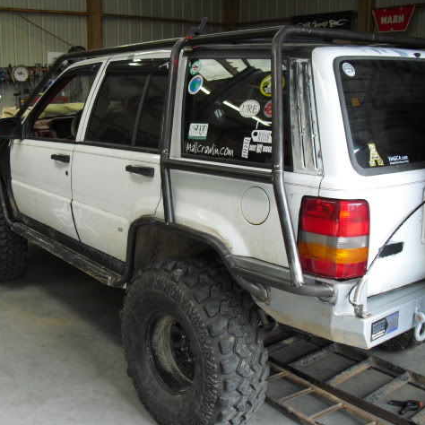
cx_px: 164
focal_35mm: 43
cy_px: 211
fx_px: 597
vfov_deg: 39.2
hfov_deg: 39.0
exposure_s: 1/80
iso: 200
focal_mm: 6.3
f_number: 3.1
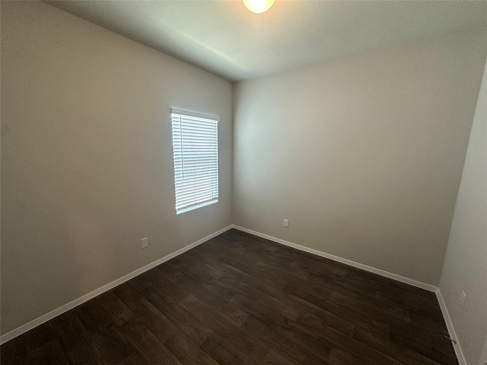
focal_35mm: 14
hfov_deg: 102.1
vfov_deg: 85.7
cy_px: 182
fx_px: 197
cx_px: 244
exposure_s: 1/120
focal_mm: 2.22
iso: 250
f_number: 2.2
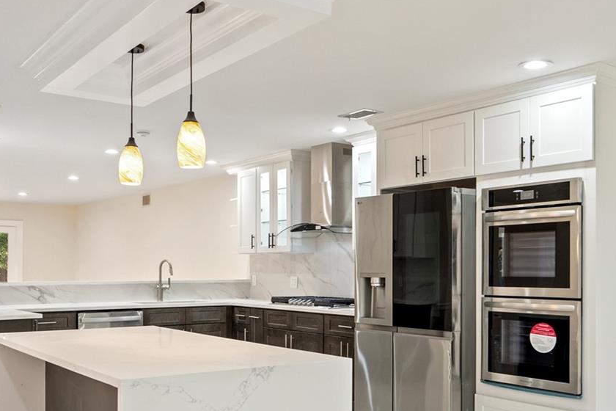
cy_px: 262
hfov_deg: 49.6
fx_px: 667
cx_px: 302
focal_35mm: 39
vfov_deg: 34.0
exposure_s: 1/10
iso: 250
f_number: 5.6
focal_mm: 16
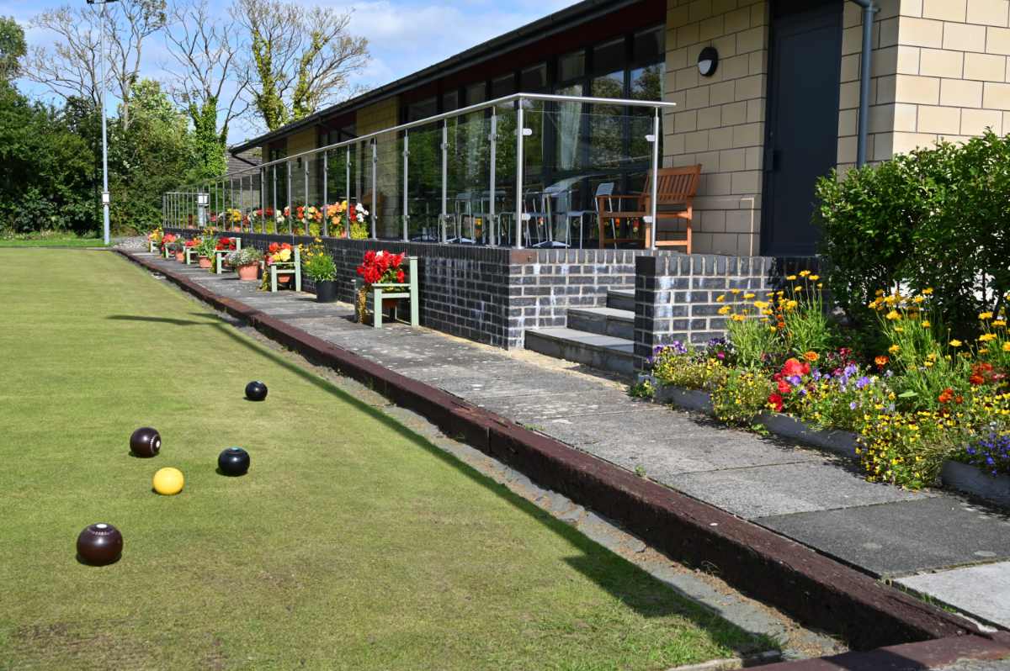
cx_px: 505
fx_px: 1065
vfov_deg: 35.0
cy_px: 336
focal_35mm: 38
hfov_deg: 50.7
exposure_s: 1/125
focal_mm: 38
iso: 100
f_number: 13
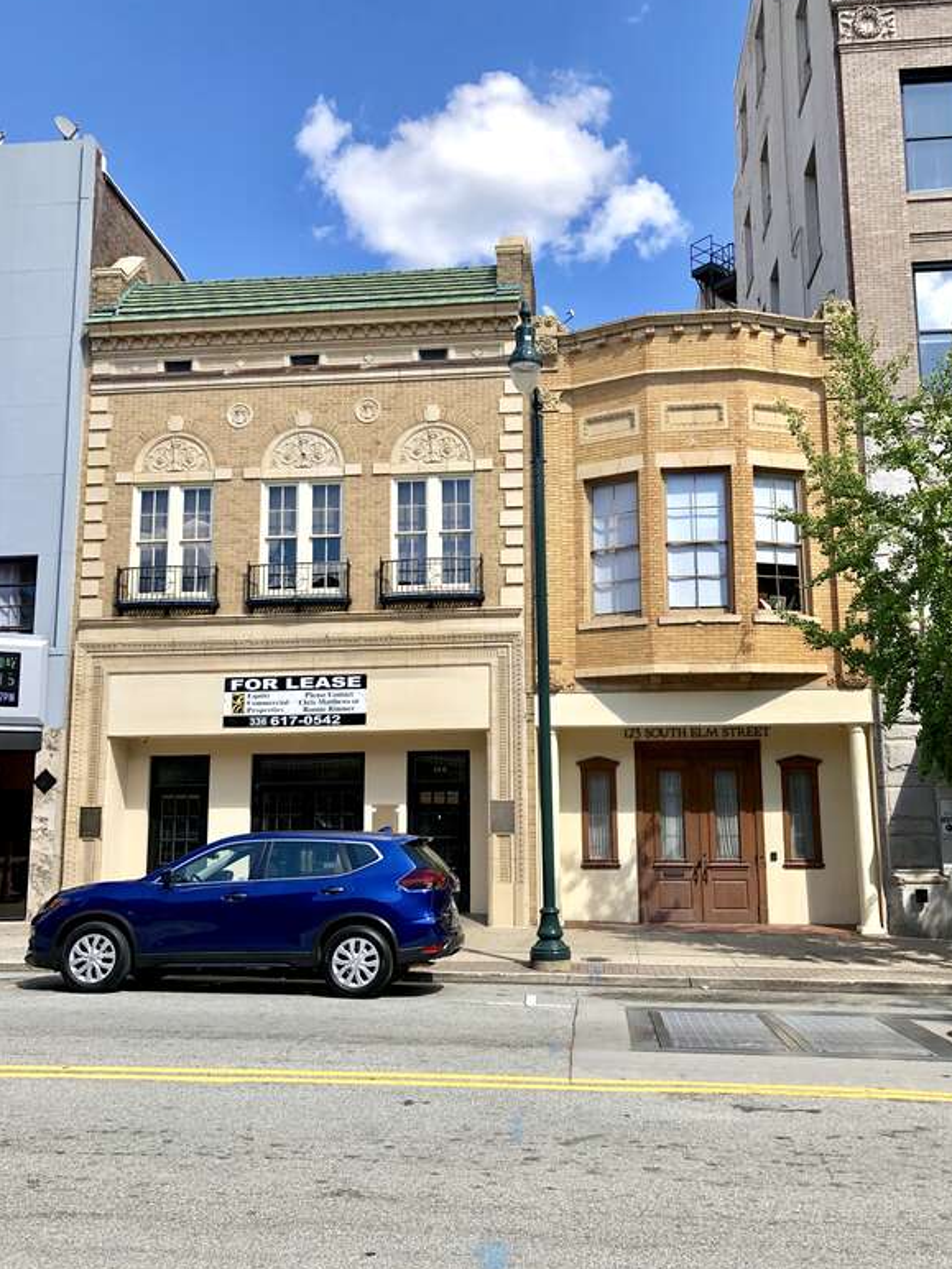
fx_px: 1063
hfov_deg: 48.2
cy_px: 631
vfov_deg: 61.7
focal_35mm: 29
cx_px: 490
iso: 20
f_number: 1.8
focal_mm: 3.99
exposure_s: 1/1171
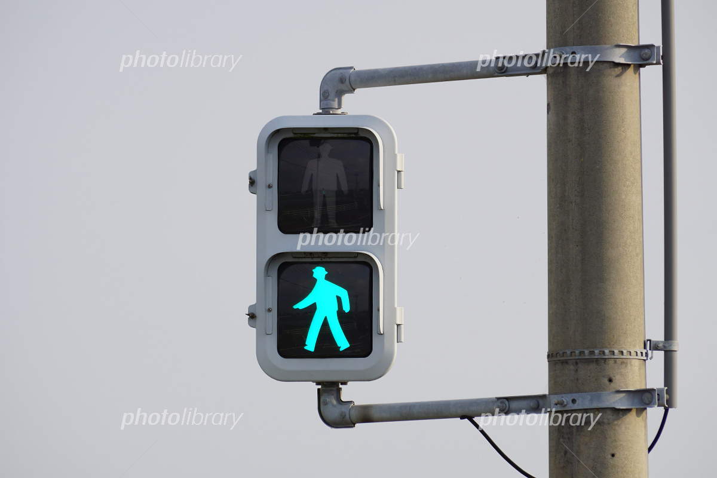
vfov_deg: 3.7
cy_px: 239
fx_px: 7468
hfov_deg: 5.5
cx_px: 358
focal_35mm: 375
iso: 200
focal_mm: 250
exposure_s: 1/400
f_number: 7.1
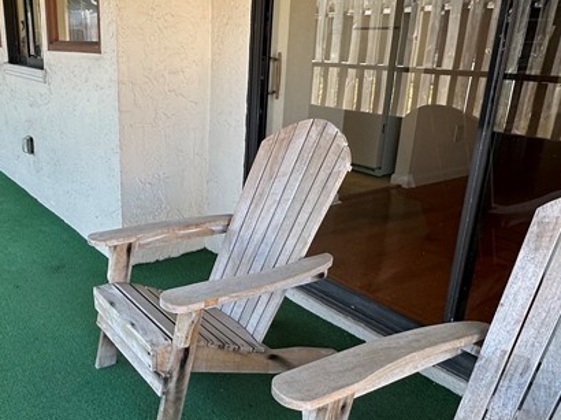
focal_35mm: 35
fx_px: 567
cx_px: 133
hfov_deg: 50.2
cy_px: 230
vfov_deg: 40.6
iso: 64
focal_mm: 2.22
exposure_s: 1/99
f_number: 2.2
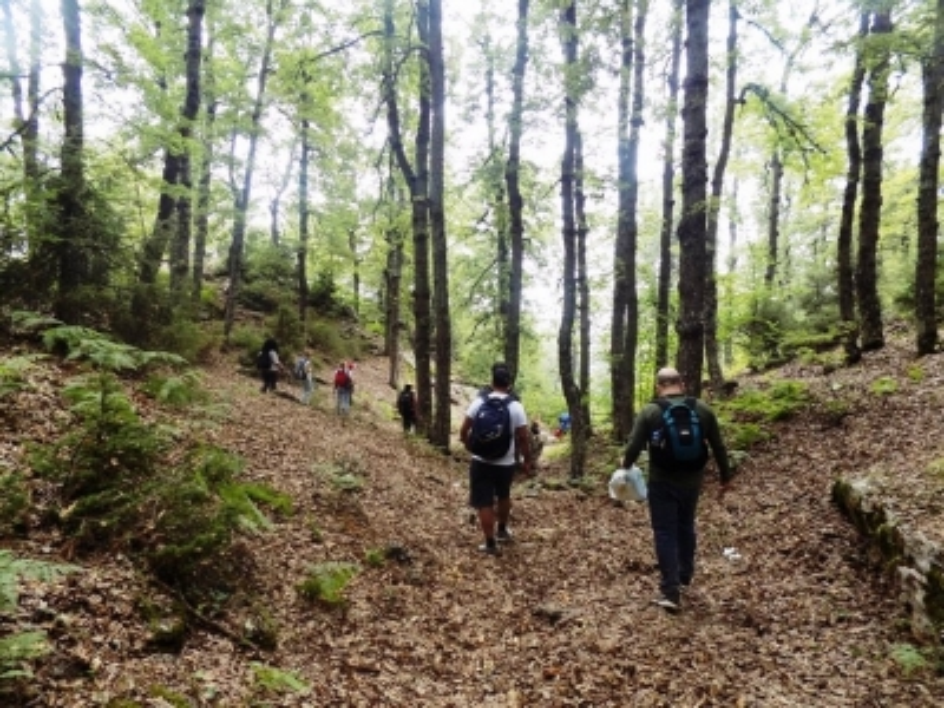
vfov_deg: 58.9
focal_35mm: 23
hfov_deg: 73.9
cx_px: 472
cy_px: 354
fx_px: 627
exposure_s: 1/40
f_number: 3.1
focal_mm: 4
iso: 80
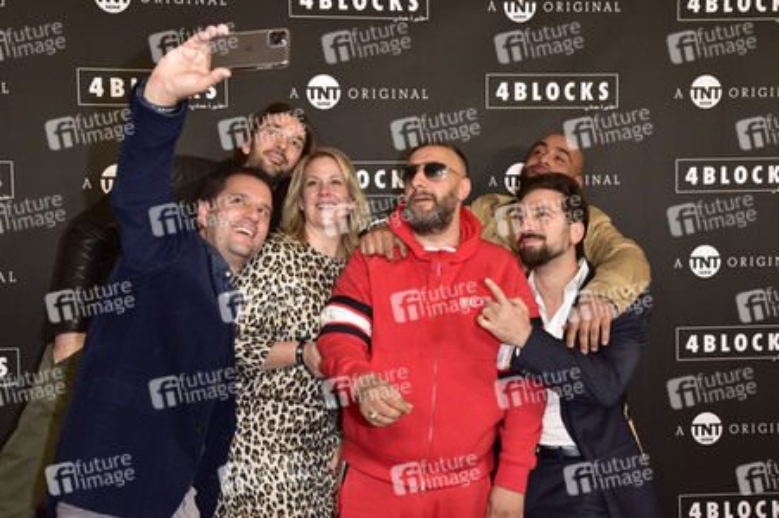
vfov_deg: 35.0
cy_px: 259
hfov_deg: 50.7
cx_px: 390
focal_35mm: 38
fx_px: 822
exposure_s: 1/250
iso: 2000
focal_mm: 38
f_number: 8
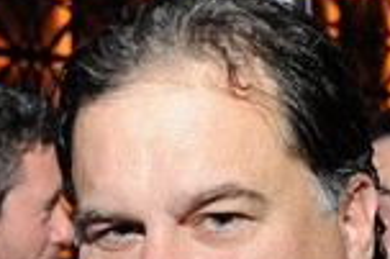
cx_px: -105
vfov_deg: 9.3
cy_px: 351
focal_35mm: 145
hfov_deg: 13.7
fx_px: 1569
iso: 3200
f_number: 6.3
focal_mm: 40
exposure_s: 1/40
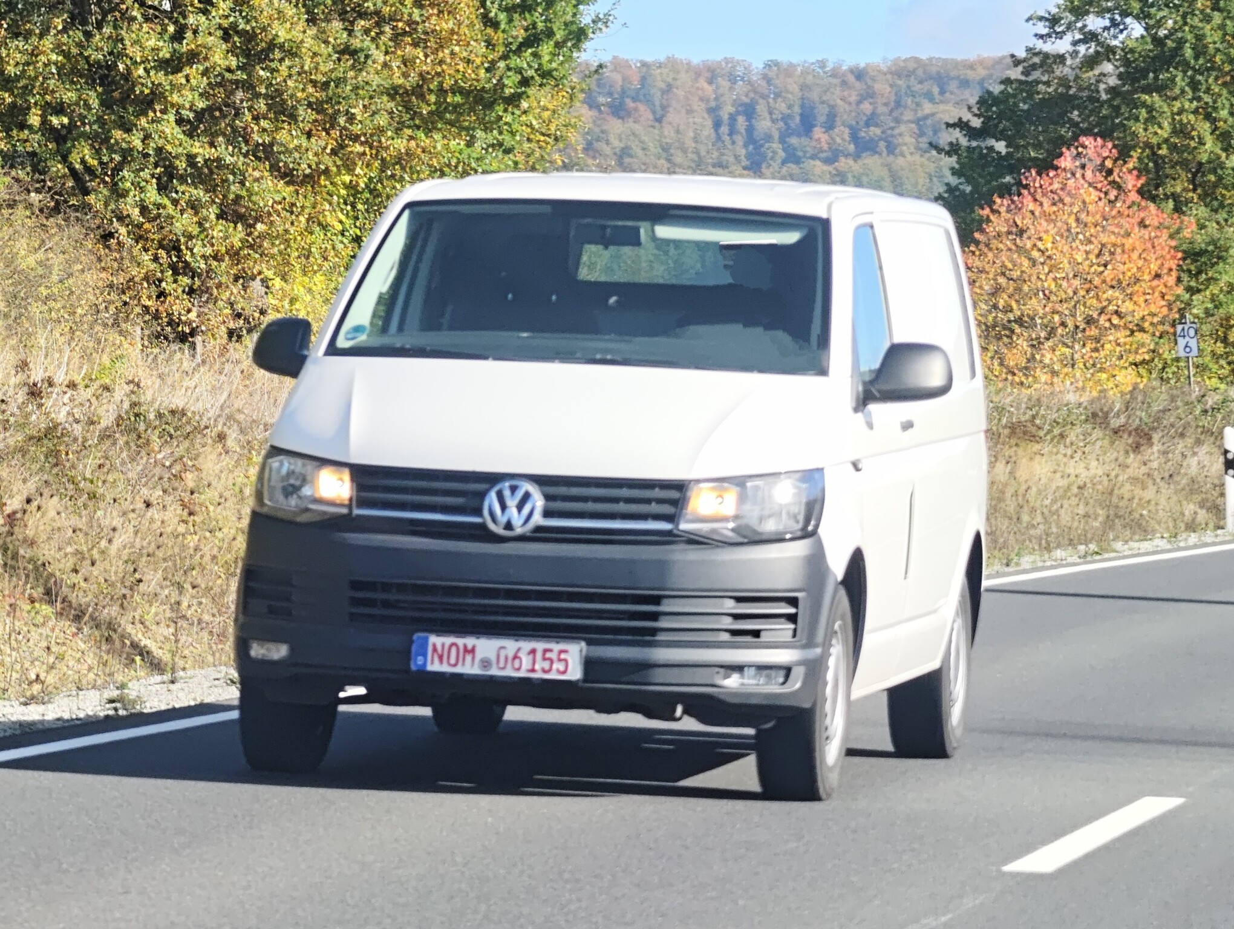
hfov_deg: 23.0
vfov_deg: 17.4
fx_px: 3034
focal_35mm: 85
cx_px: 617
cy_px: 464
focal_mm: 22.5
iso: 164
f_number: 2.3
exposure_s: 1/800
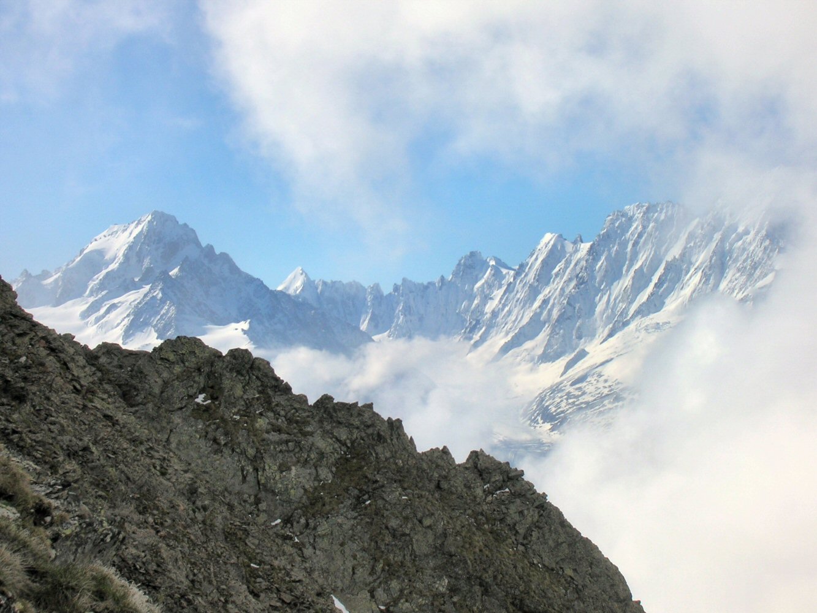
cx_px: 408
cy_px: 306
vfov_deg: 18.9
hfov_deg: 25.0
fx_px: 1841
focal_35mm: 78
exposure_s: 1/390
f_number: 6.9
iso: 50
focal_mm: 13
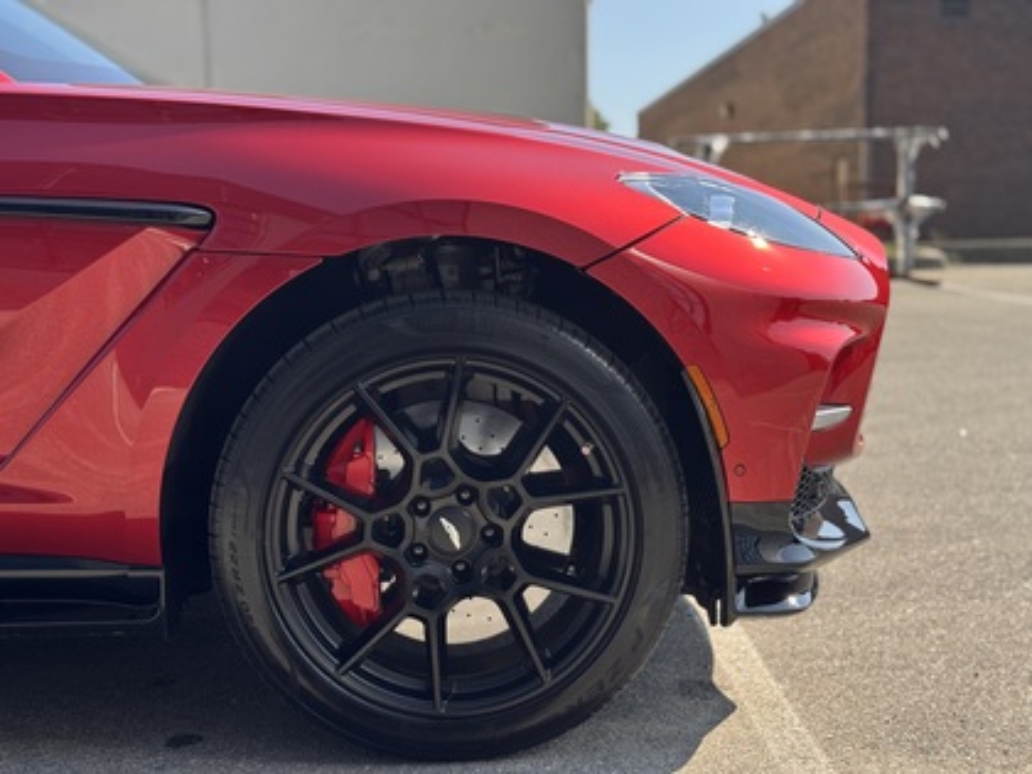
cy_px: 387
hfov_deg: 39.7
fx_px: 1431
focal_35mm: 48
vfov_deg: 30.3
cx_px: 516
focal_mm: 6.76
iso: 64
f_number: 1.78
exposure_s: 1/1011
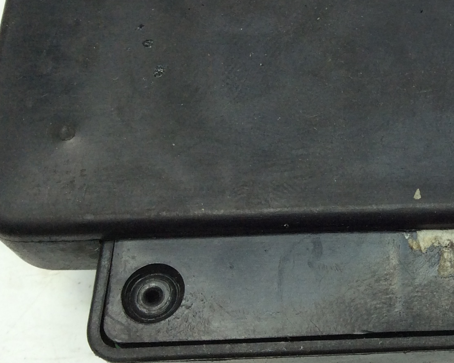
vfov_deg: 20.9
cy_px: 112
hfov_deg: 24.1
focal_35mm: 73
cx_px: 517
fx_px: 981
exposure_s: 1/293
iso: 32
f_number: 2.4
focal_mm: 3.3
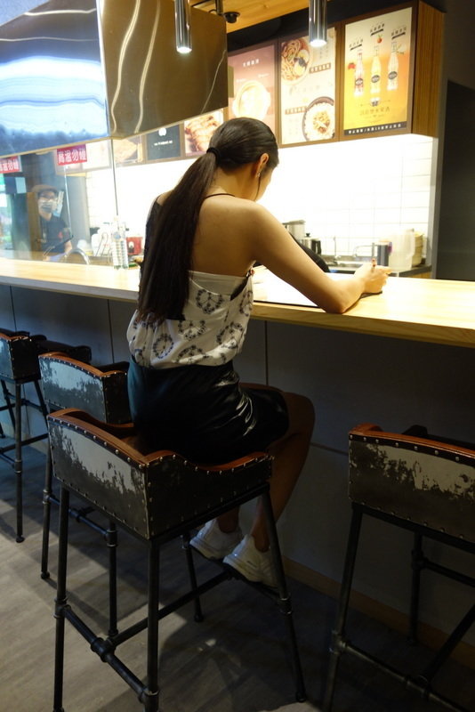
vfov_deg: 65.5
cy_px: 356
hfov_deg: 46.4
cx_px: 238
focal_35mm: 28
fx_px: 554
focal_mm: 10.4
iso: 250
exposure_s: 1/30
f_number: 1.8
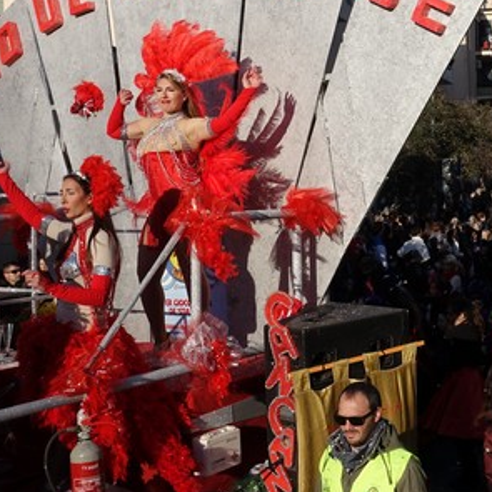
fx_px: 949
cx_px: 430
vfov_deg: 28.8
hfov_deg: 28.1
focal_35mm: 59
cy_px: 148
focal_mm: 11.81
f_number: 7.1
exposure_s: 1/400
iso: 125
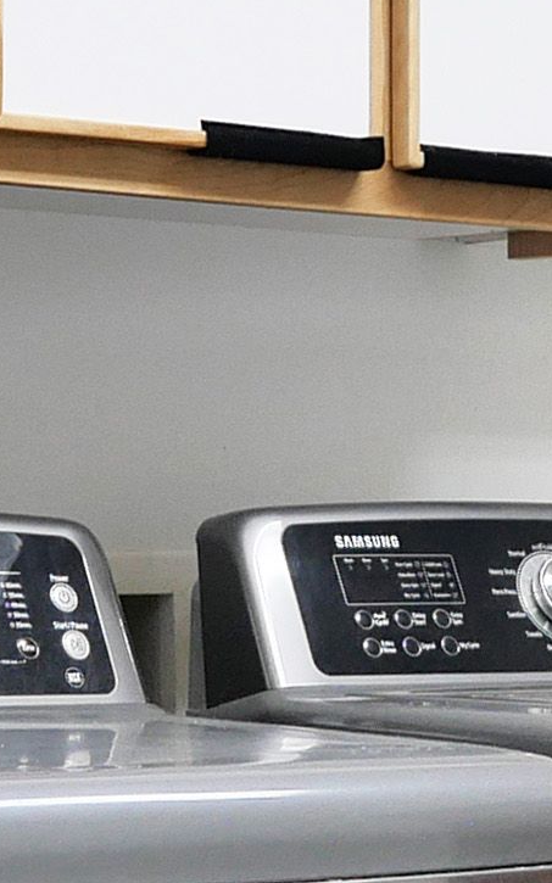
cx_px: 547
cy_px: 436
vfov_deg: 16.1
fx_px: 3130
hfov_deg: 10.0
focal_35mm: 130
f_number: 1.7
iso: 800
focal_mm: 9
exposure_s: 1/125
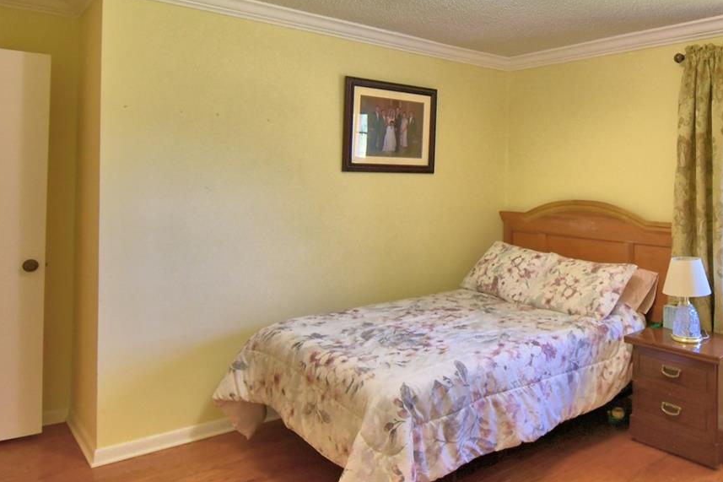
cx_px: 537
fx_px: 562
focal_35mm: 28
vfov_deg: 45.9
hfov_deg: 62.0
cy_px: 176
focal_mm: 10
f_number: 4.5
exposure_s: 1/40
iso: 400
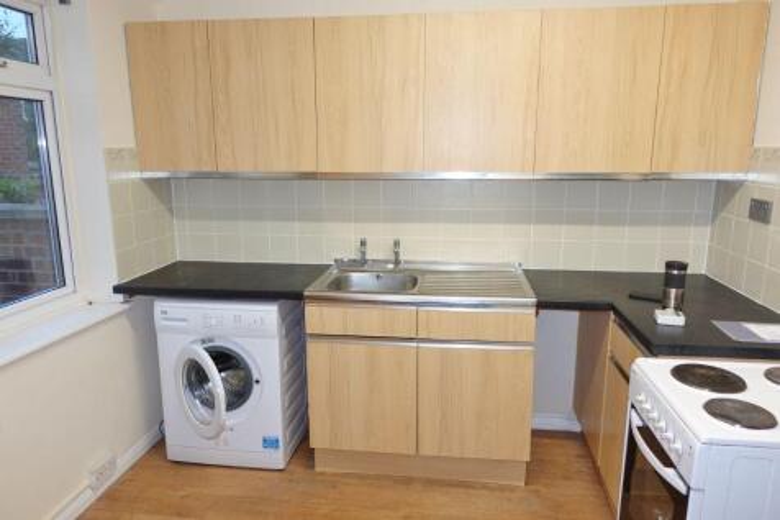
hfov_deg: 73.8
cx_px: 390
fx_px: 520
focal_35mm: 24
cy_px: 260
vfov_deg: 53.1
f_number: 2
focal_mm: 8.8
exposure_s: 1/30
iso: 125
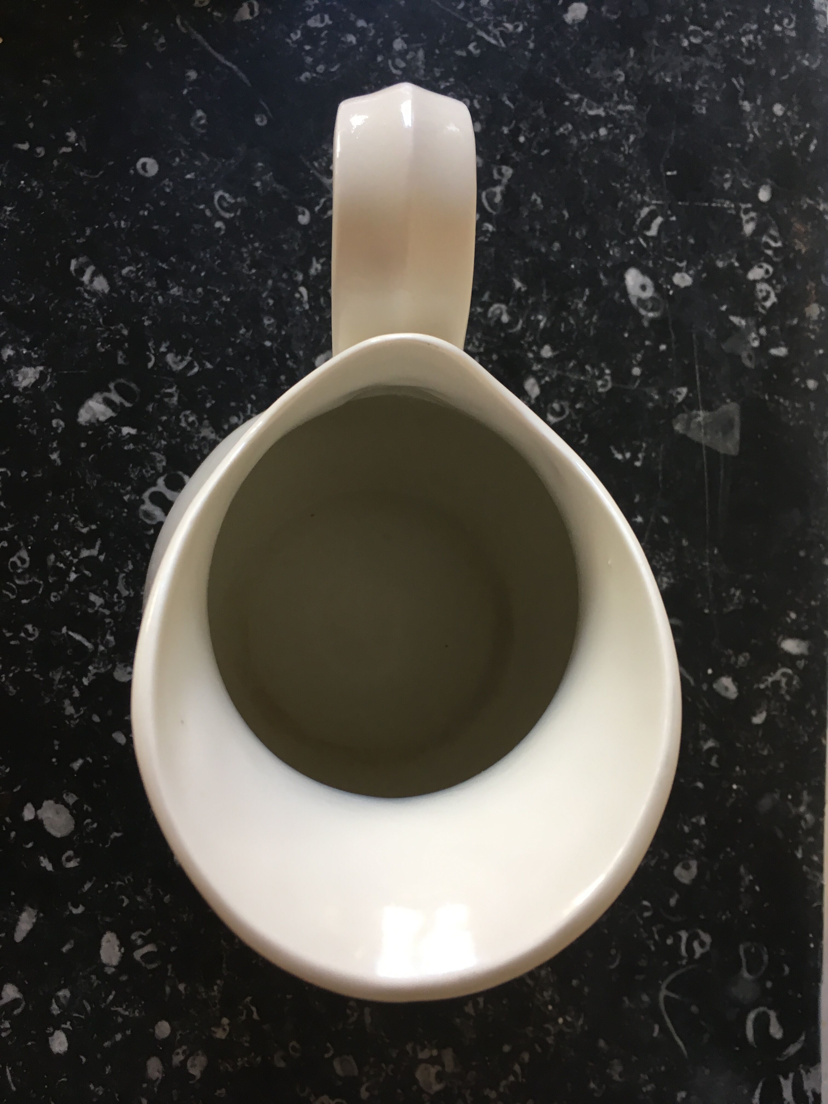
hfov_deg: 48.2
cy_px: 552
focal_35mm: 29
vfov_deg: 61.7
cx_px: 414
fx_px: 925
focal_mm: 4.15
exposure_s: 1/33
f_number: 2.2
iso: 64
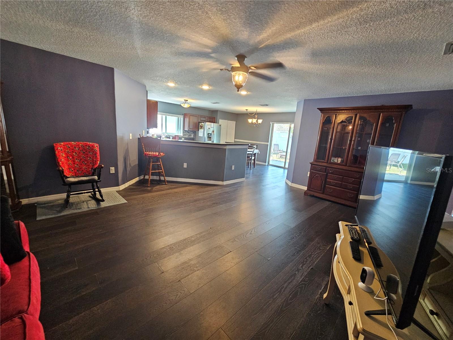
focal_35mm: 13
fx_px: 170
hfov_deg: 106.2
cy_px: 170
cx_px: 226
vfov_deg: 89.9
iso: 320
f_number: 2.2
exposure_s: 1/30
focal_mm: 2.2
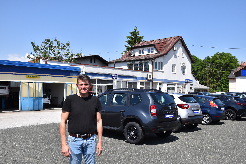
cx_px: 123
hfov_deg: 55.1
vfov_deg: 38.4
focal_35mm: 34
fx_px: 236
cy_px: 82
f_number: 7.1
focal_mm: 23
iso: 400
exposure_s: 1/1600
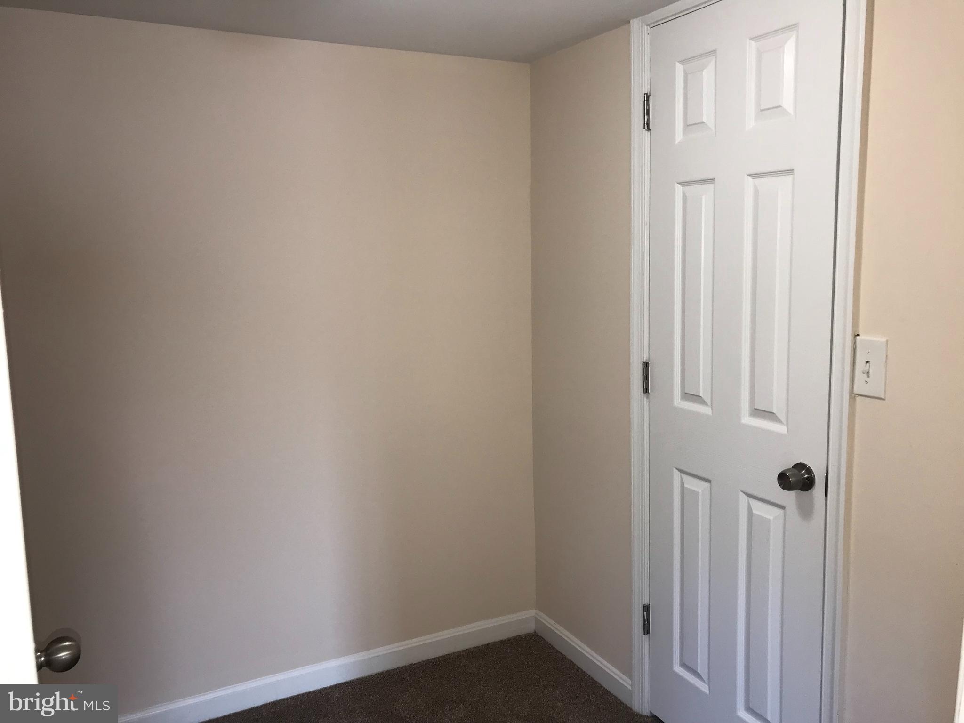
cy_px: 362
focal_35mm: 28
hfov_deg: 63.4
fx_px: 780
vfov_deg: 49.7
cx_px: 482
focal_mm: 3.99
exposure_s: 1/30
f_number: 1.8
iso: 32
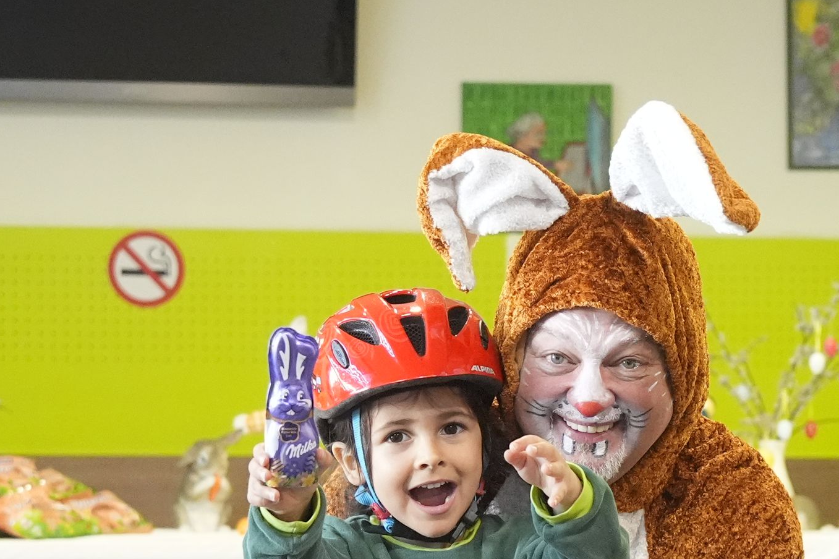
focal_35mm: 115
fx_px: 2679
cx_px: 519
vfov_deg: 11.8
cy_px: 585
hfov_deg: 17.8
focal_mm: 39
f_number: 3.2
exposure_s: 1/160
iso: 5000
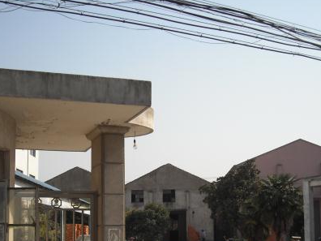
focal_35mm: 53
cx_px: 135
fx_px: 491
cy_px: 173
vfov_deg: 27.2
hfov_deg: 36.1
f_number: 5.6
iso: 64
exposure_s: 1/309
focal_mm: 5.7
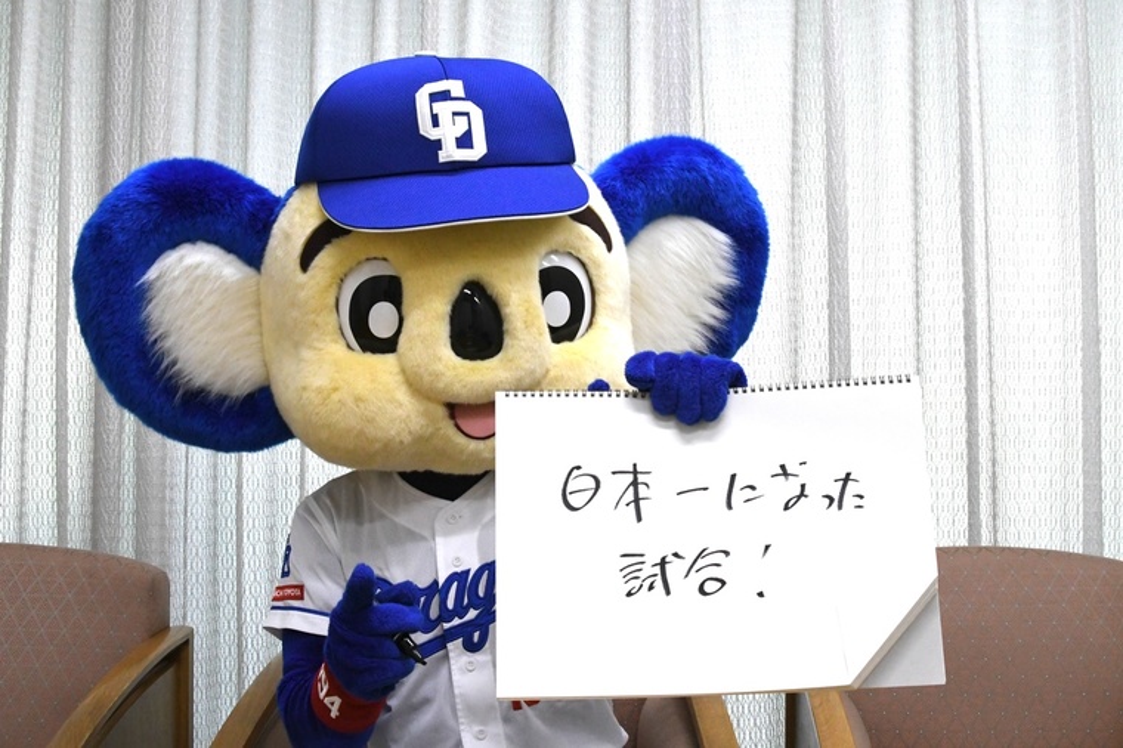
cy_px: 374
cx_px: 562
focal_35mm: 42
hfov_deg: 46.4
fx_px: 1310
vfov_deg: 31.9
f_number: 9
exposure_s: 1/320
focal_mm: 28
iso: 5000
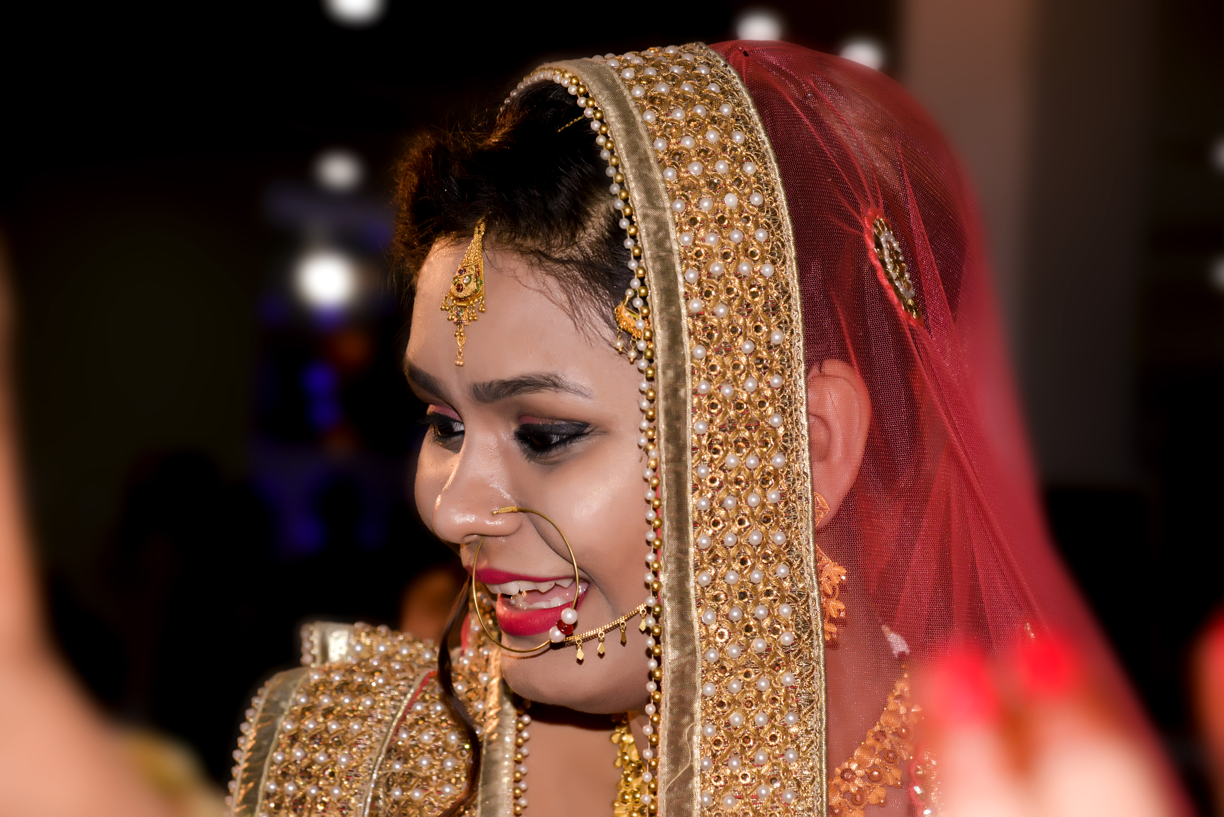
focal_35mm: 120
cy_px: 408
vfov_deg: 11.4
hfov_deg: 17.1
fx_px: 4081
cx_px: 612
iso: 800
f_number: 9
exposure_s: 1/250
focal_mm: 120
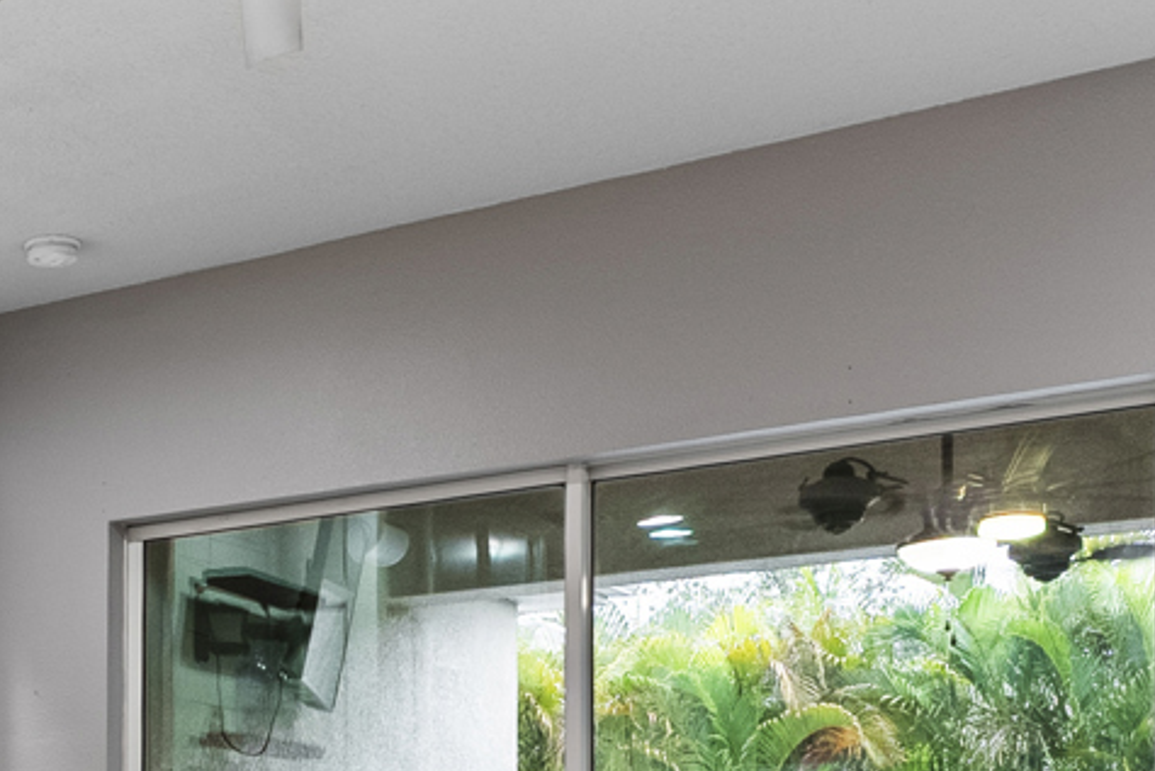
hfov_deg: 27.1
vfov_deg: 19.6
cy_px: 1003
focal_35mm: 64
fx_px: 2054
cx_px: -292
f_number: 9
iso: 250
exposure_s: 1.6
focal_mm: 16
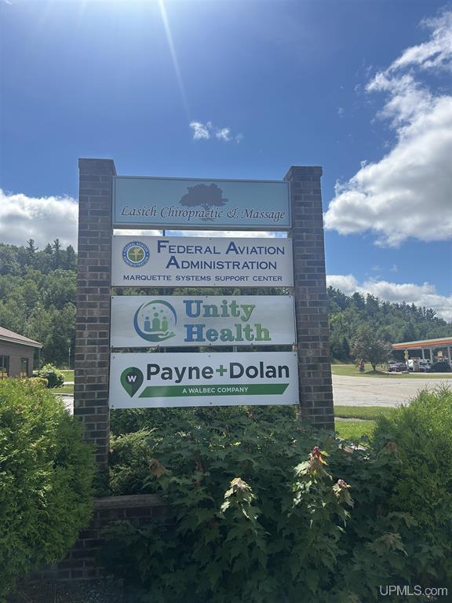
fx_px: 453
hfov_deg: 53.1
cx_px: 226
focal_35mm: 26
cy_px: 302
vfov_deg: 67.3
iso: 50
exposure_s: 1/6211
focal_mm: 5.7
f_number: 1.5
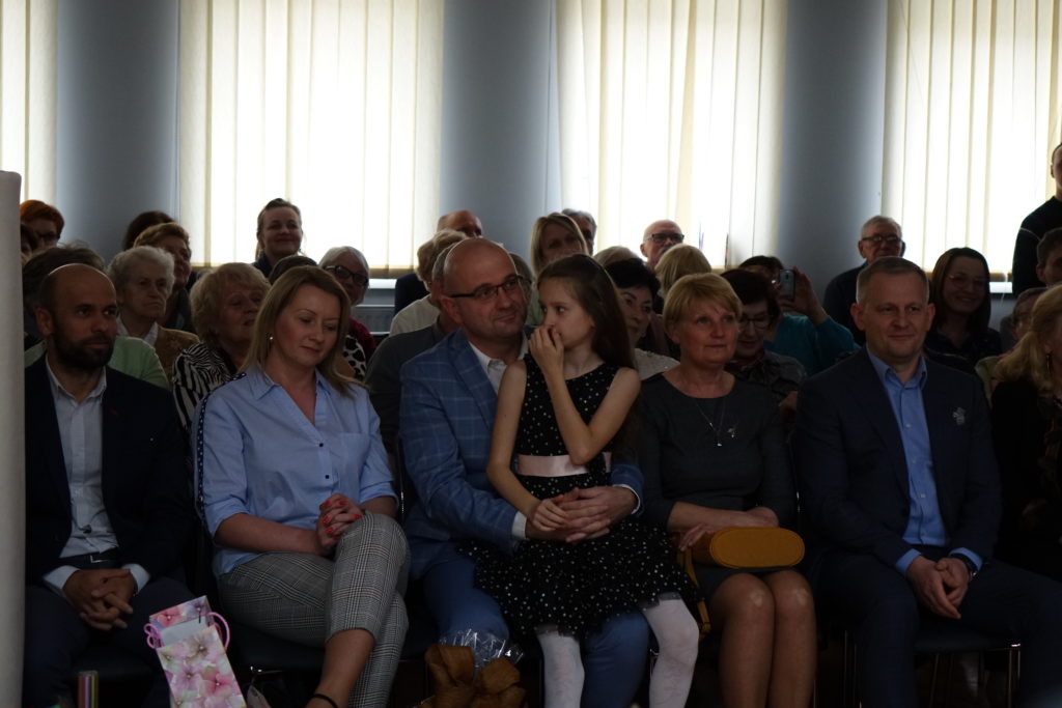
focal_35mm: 70
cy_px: 354
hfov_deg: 28.8
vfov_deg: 19.5
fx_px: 2065
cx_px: 531
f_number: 2.8
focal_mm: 25.71
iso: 800
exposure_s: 1/60
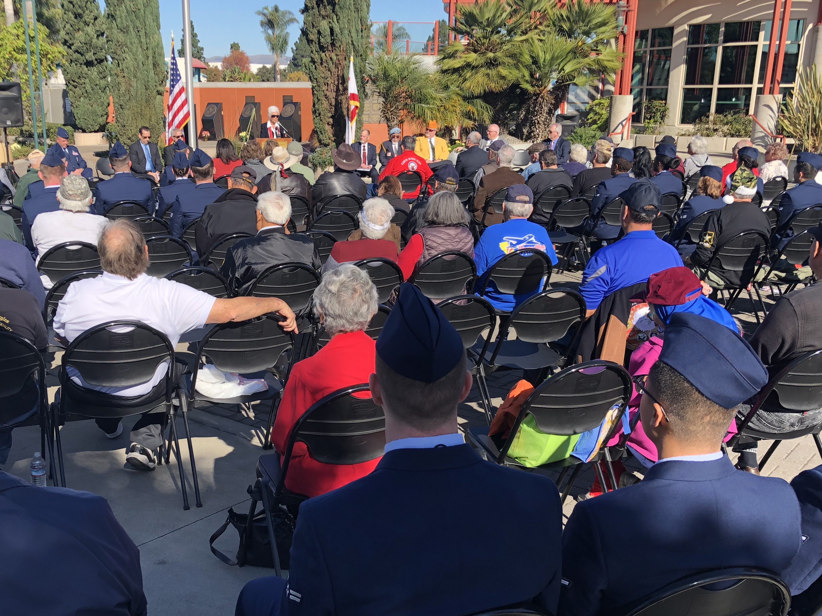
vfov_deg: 37.6
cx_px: 348
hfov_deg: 48.8
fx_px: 902
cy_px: 364
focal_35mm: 38
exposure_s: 1/838
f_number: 1.8
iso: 20
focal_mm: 3.99
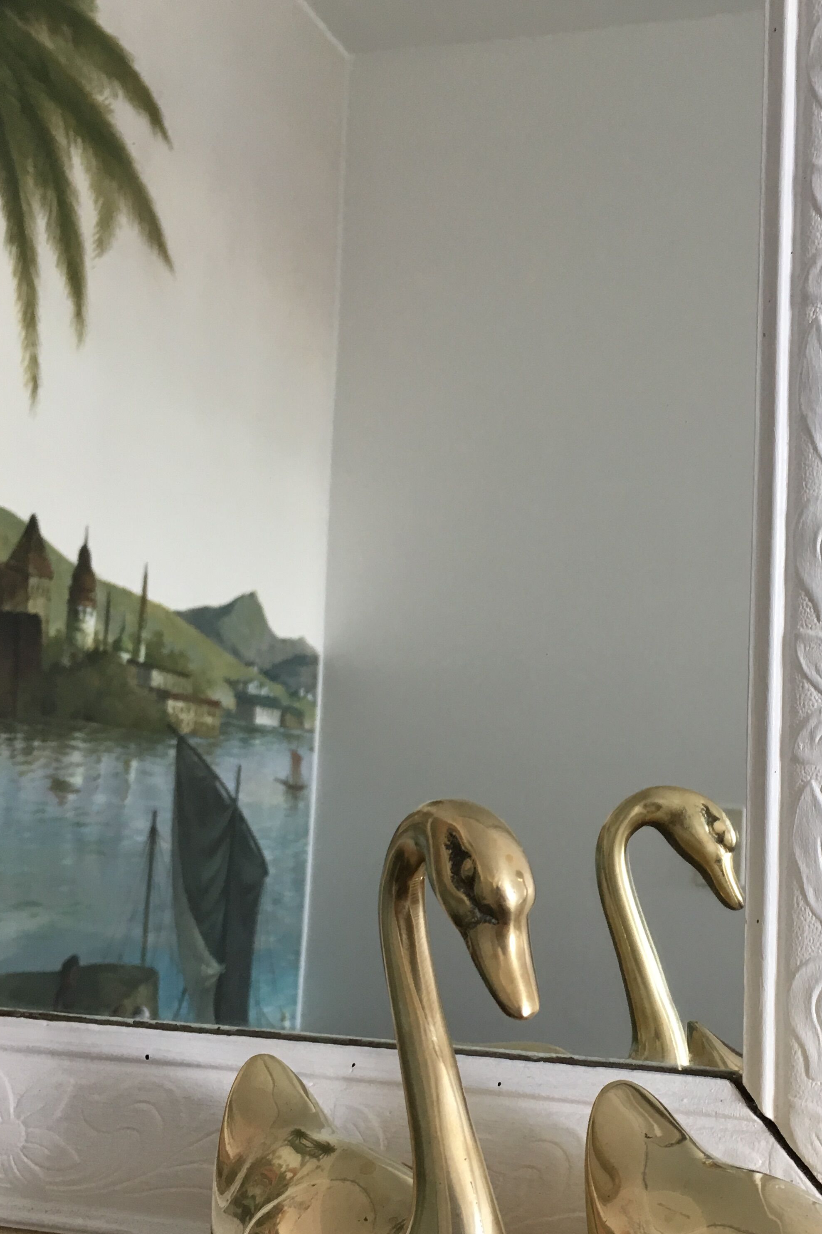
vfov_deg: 46.9
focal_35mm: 41
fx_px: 1404
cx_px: 585
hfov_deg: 32.2
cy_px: 778
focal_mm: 4.15
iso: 100
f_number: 2.2
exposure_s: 1/33
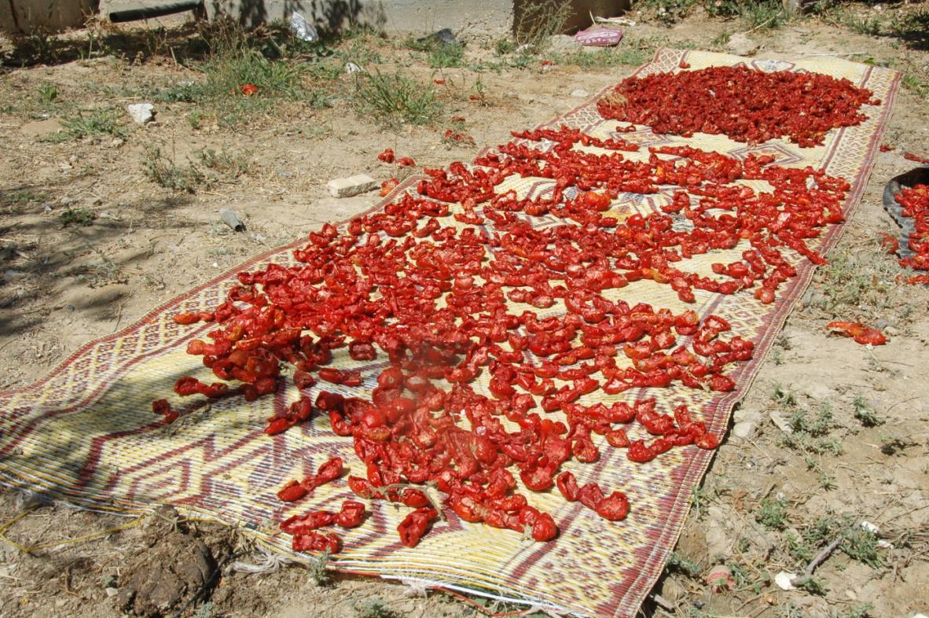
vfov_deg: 34.1
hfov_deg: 49.6
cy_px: 326
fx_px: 1006
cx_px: 490
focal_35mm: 39
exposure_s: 1/750
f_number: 13
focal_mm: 24
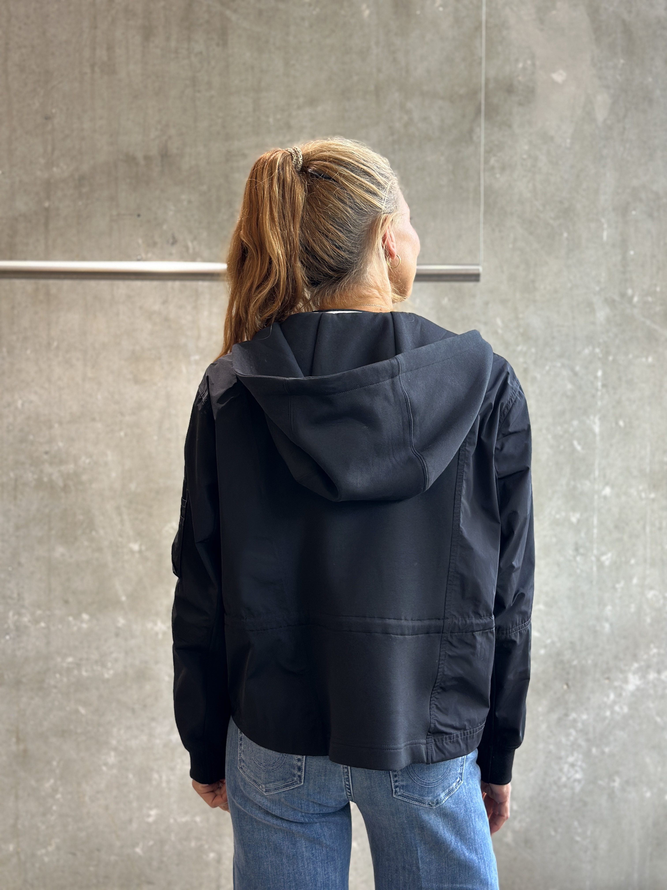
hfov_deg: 30.3
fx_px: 1233
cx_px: 334
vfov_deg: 39.7
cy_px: 445
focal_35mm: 48
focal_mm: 6.86
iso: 100
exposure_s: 1/50
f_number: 1.78
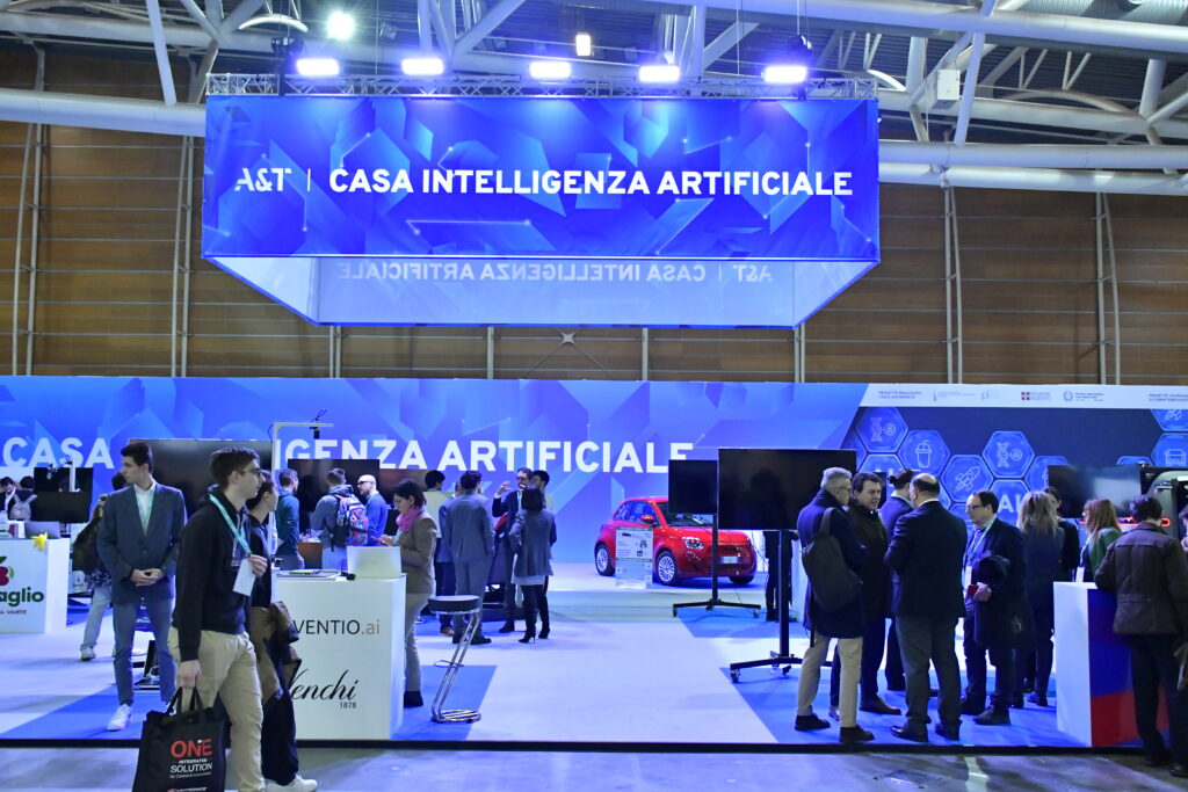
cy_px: 396
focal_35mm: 33
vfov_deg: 40.0
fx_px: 1089
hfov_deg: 57.2
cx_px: 594
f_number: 5.6
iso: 3200
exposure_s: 1/250
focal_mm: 22
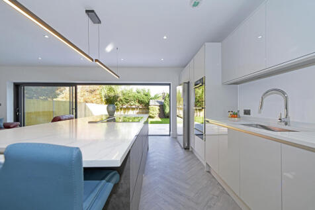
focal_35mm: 14
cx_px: 158
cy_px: 105
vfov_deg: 81.2
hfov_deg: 104.3
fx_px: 122
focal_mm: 14
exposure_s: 1/50
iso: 400
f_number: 7.1
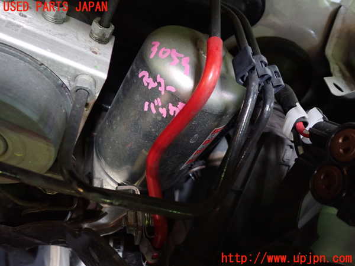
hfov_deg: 60.0
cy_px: 133
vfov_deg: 46.8
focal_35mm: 30
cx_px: 178
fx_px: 308
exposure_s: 1/30
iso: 800
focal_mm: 5.4
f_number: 2.3
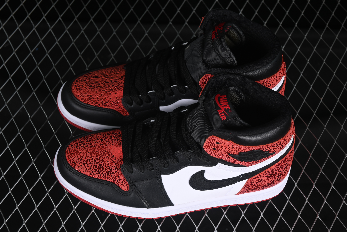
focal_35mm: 75
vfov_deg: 18.2
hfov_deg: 27.0
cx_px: 174
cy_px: 116
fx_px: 723
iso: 160
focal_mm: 50
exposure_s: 1/60
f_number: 6.3
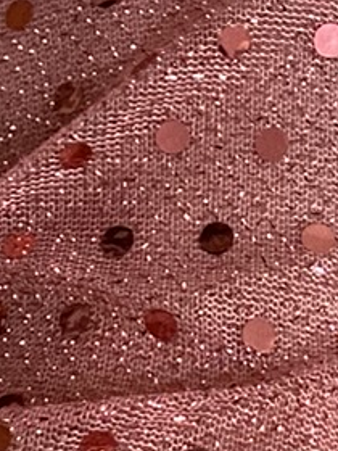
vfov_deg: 10.3
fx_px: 2474
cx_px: 277
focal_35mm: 190
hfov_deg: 7.8
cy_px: 23
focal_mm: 4.25
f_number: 1.8
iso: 200
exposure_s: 1/50
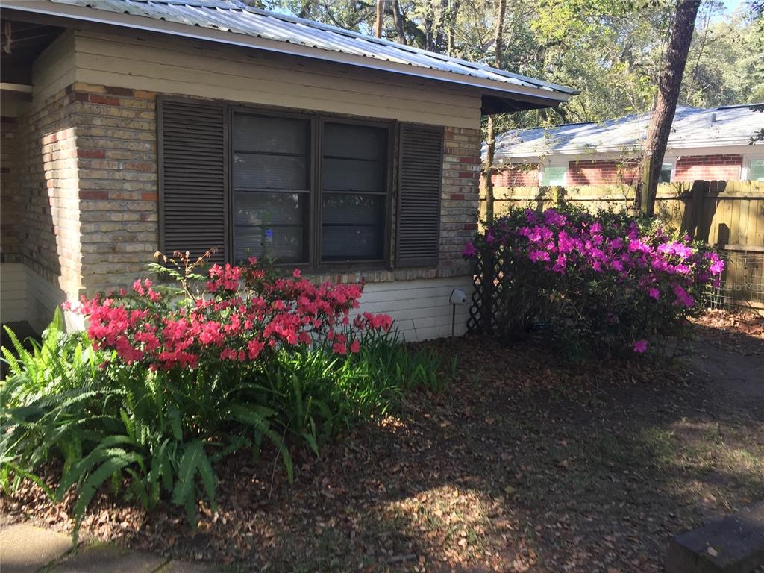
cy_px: 286
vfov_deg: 48.2
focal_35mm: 29
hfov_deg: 61.7
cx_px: 382
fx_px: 640
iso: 32
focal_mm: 4.15
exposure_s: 1/120
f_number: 2.2
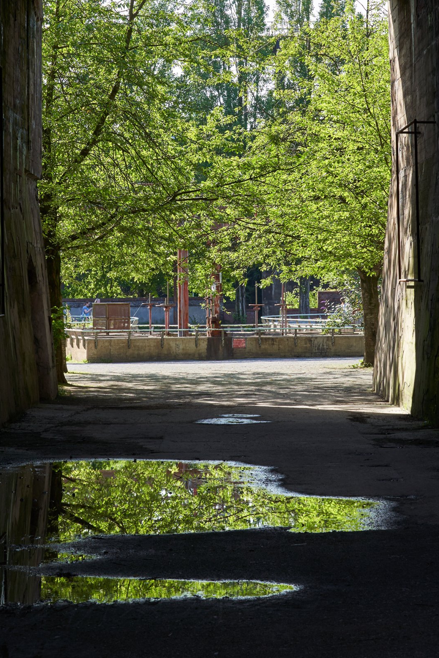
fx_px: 2342
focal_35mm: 128
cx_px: 204
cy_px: 164
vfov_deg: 15.9
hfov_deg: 10.7
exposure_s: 1/160
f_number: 8
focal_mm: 80
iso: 400
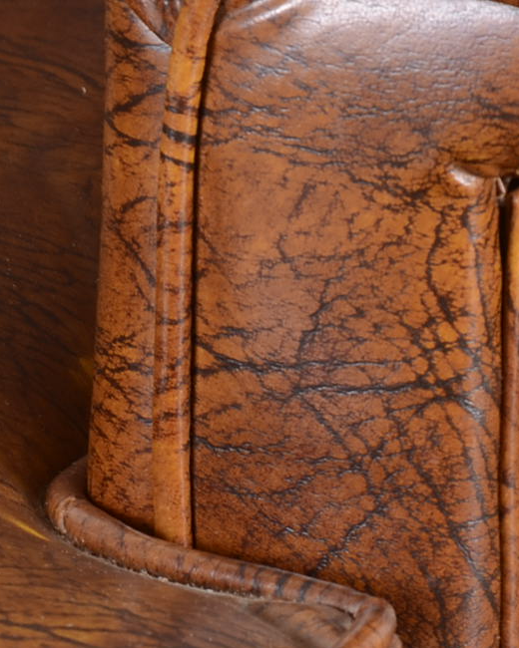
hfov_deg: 2.8
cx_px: -51
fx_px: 10729
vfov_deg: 3.5
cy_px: 590
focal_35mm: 559
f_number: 10
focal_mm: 105
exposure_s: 1/125
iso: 160
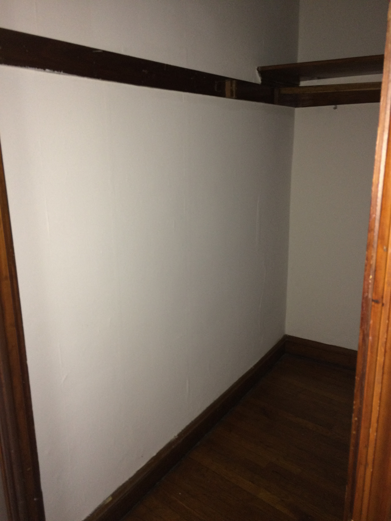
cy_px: 260
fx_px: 437
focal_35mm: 29
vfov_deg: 61.7
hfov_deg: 48.2
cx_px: 196
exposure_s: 1/16
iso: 125
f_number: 2.2
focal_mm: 4.15
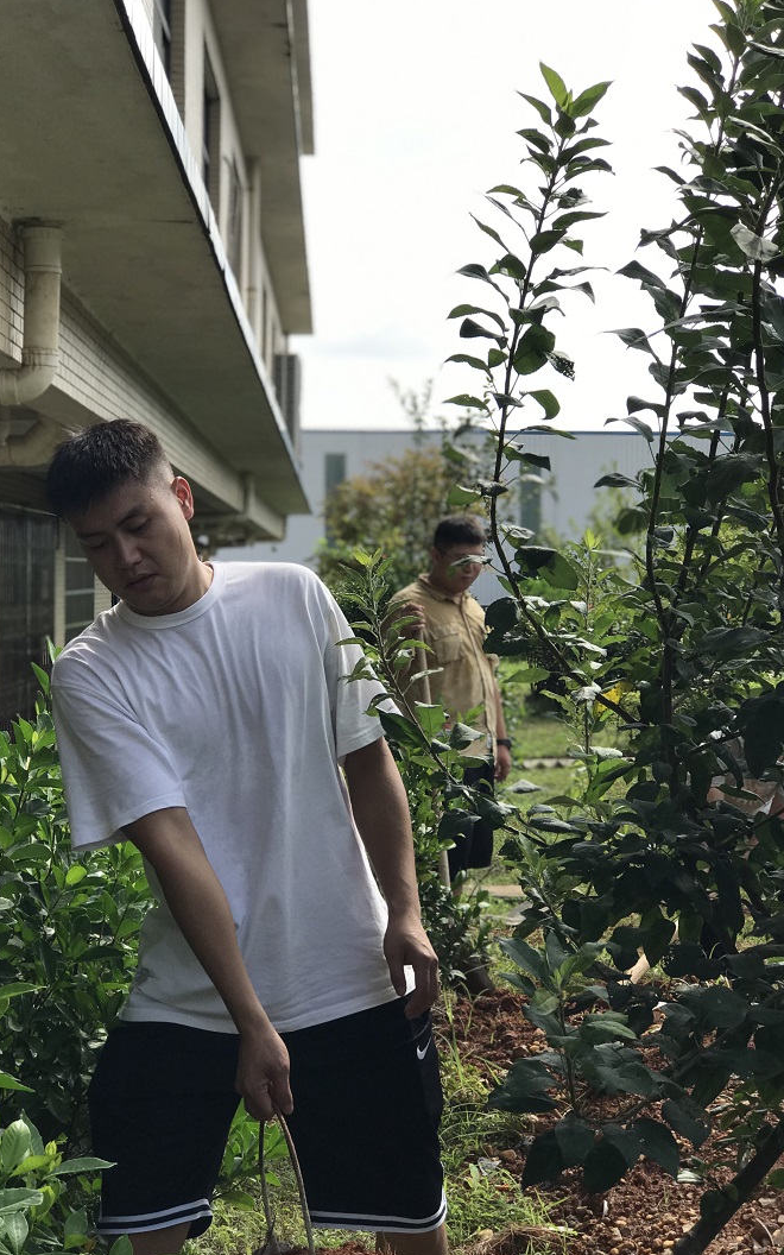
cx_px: 356
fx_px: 2085
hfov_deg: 21.3
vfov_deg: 33.5
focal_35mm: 61
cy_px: 629
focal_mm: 6.6
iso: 20
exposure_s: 1/772
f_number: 2.8
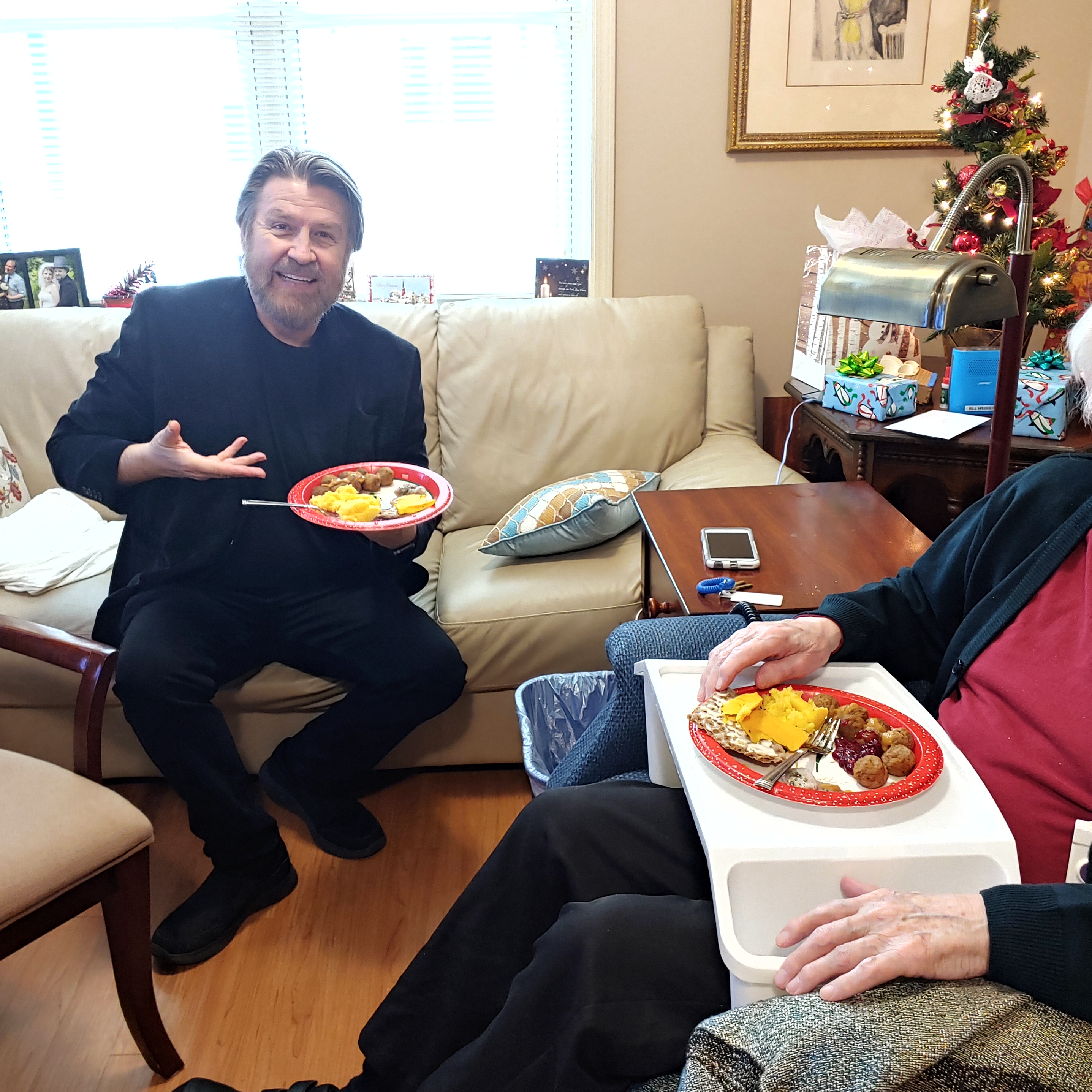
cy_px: 540
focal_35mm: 31
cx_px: 541
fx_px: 1106
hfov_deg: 52.5
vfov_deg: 52.5
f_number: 1.5
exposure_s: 1/24
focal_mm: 4.23
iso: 250
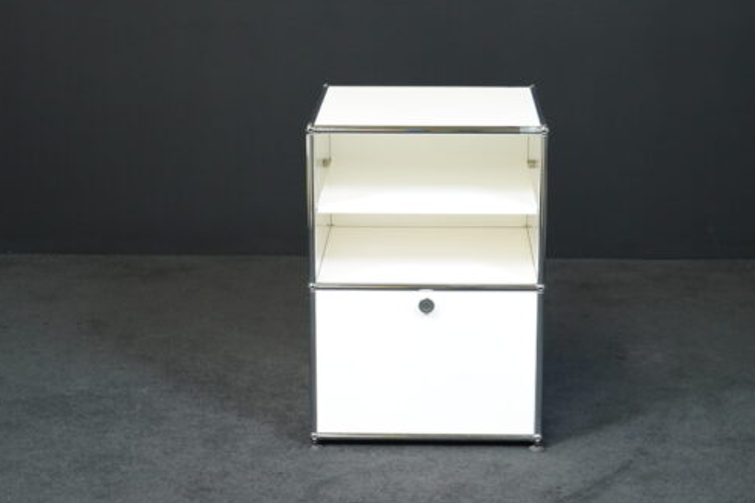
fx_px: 1614
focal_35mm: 77
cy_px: 251
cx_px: 415
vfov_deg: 17.7
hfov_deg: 26.3
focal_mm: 63
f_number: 7.1
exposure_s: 1/125
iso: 5000
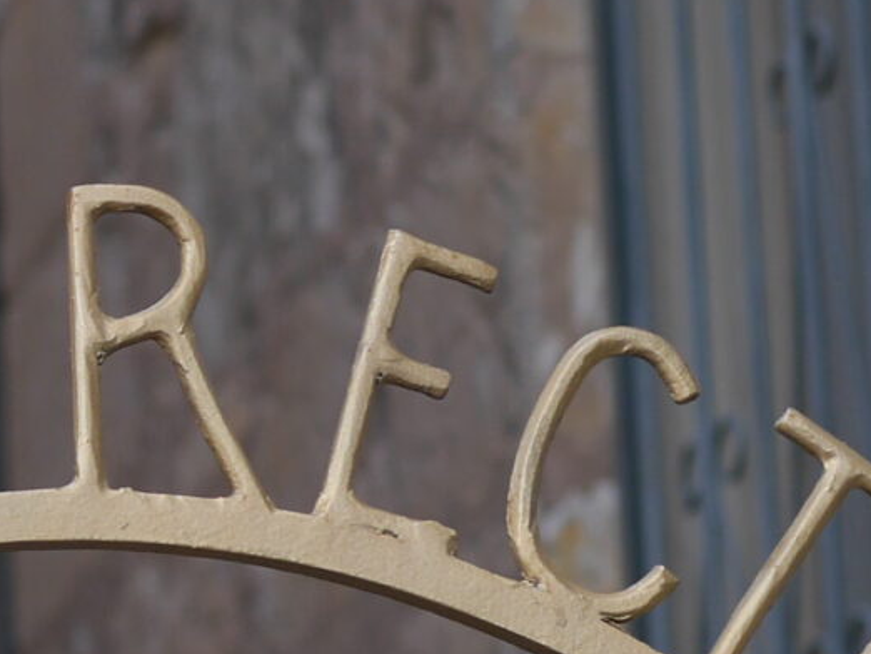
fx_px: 6167
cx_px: -699
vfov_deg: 6.1
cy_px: 405
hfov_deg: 7.8
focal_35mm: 245
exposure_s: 1/320
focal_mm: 25
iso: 200
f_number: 2.8
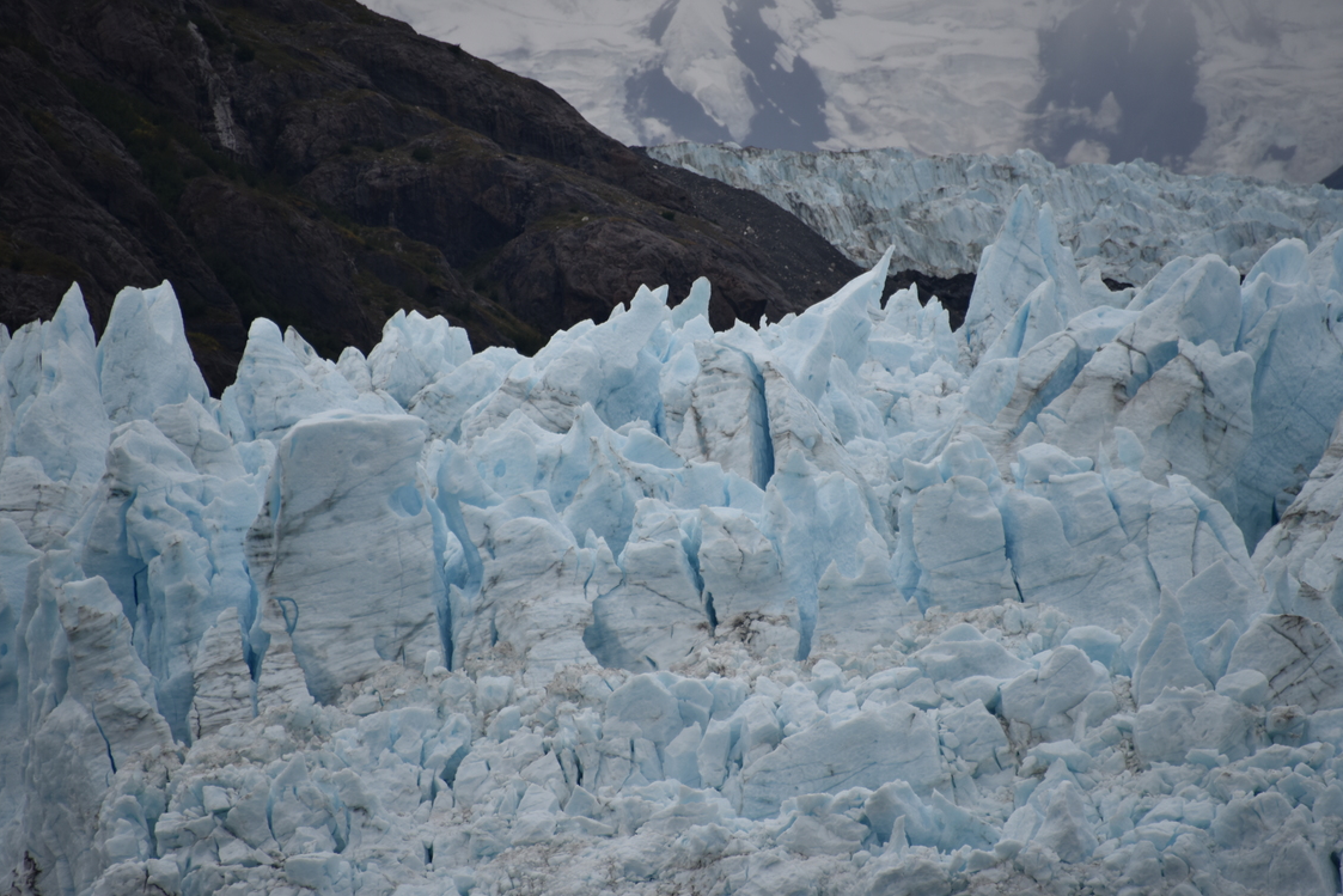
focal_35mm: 342
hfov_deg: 6.0
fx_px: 12759
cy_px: 394
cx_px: 678
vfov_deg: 4.0
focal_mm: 300
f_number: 5.6
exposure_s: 1/640
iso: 200
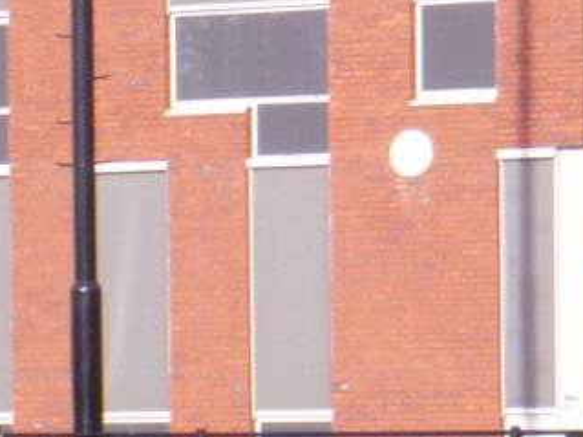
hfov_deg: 5.5
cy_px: 669
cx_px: 1047
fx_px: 5993
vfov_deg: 4.2
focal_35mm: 356
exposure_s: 1/500
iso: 250
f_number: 4
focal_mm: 12.6
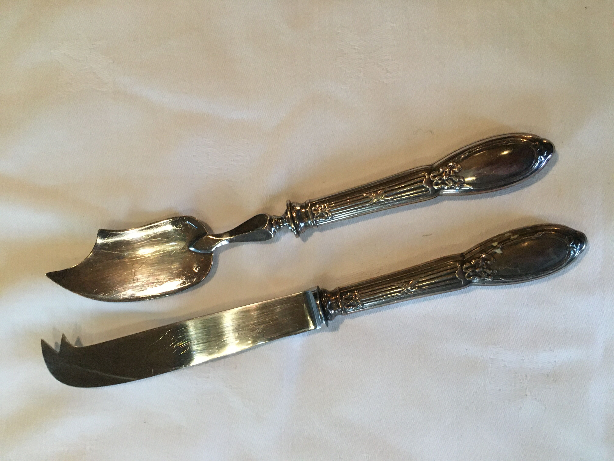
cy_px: 230
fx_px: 514
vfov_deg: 48.2
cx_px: 307
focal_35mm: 29
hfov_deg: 61.7
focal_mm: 4.15
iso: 200
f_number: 2.2
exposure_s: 1/25
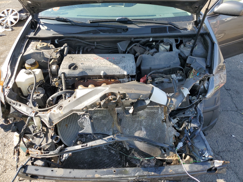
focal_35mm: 26
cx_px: 122
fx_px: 183
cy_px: 91
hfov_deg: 67.3
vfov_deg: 53.1
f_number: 1.5
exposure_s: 1/769
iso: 50
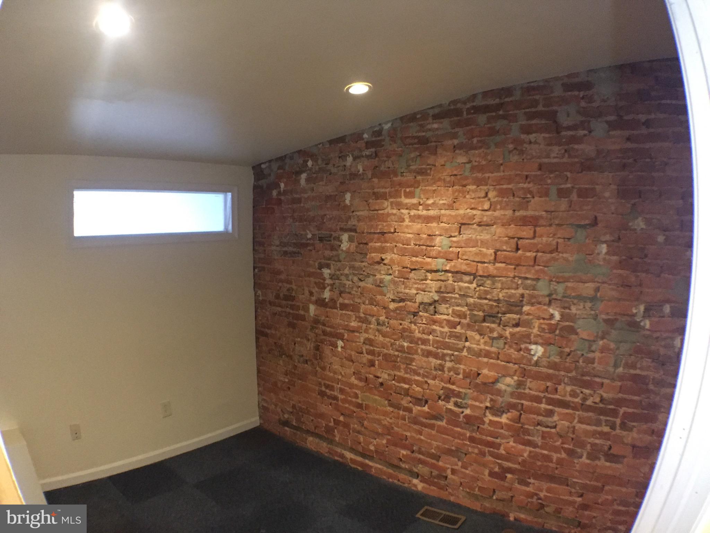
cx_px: 355
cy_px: 266
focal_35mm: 29
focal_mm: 4.15
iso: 800
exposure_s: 1/15
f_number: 2.2
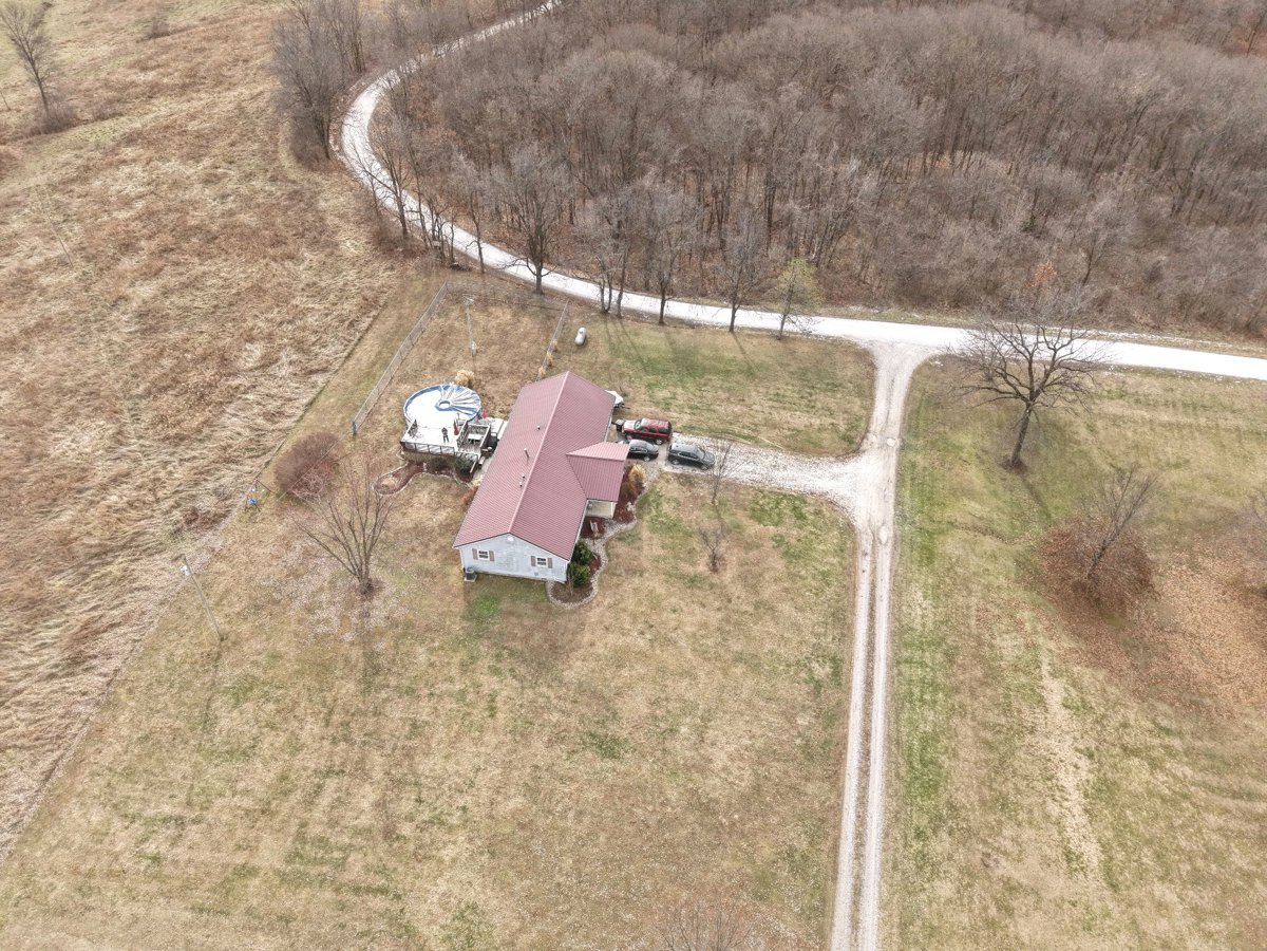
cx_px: 634
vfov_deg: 56.8
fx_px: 878
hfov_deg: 71.6
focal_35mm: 24
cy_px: 476
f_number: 1.8
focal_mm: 8.67
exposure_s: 1/4000
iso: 840
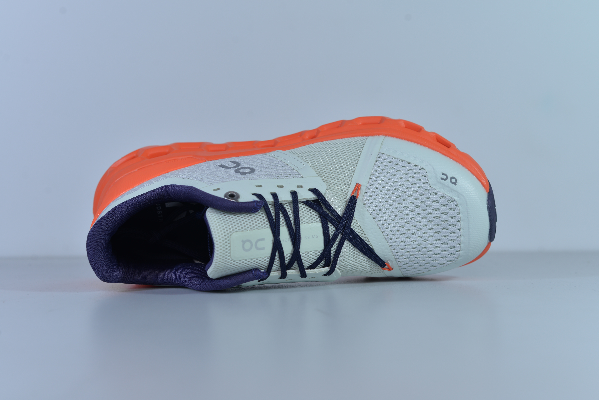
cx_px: 300
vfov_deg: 27.0
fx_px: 832
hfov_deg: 39.6
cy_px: 200
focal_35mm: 50
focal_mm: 50
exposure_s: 1/320
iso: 100
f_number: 5.6
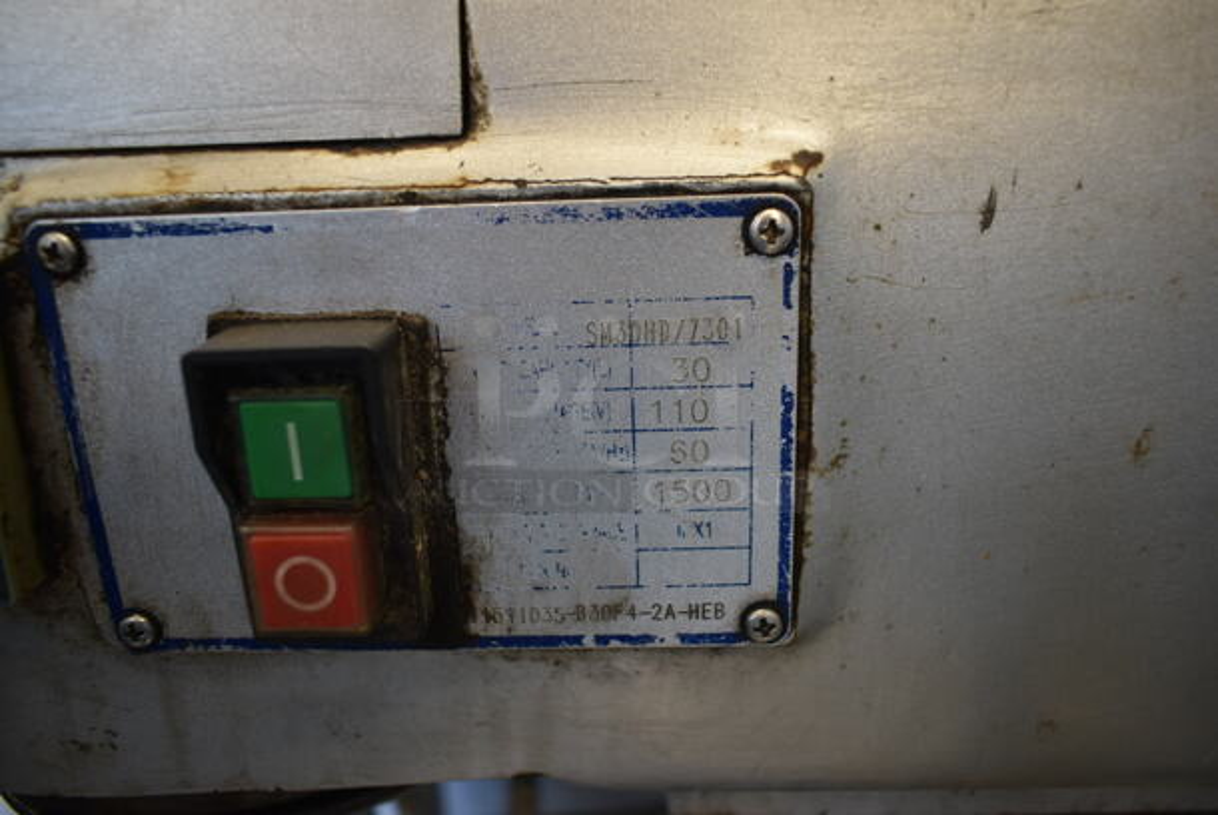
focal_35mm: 27
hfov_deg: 67.3
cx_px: 609
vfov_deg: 48.0
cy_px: 408
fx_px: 914
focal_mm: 18
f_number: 3.5
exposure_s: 1/30
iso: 320
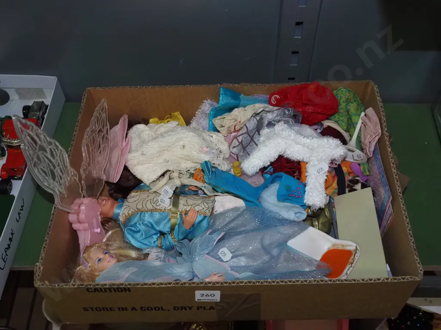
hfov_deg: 49.0
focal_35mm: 38
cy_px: 165
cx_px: 220
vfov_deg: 37.7
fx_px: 484
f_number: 5.6
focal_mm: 19
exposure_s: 1/160
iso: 2500
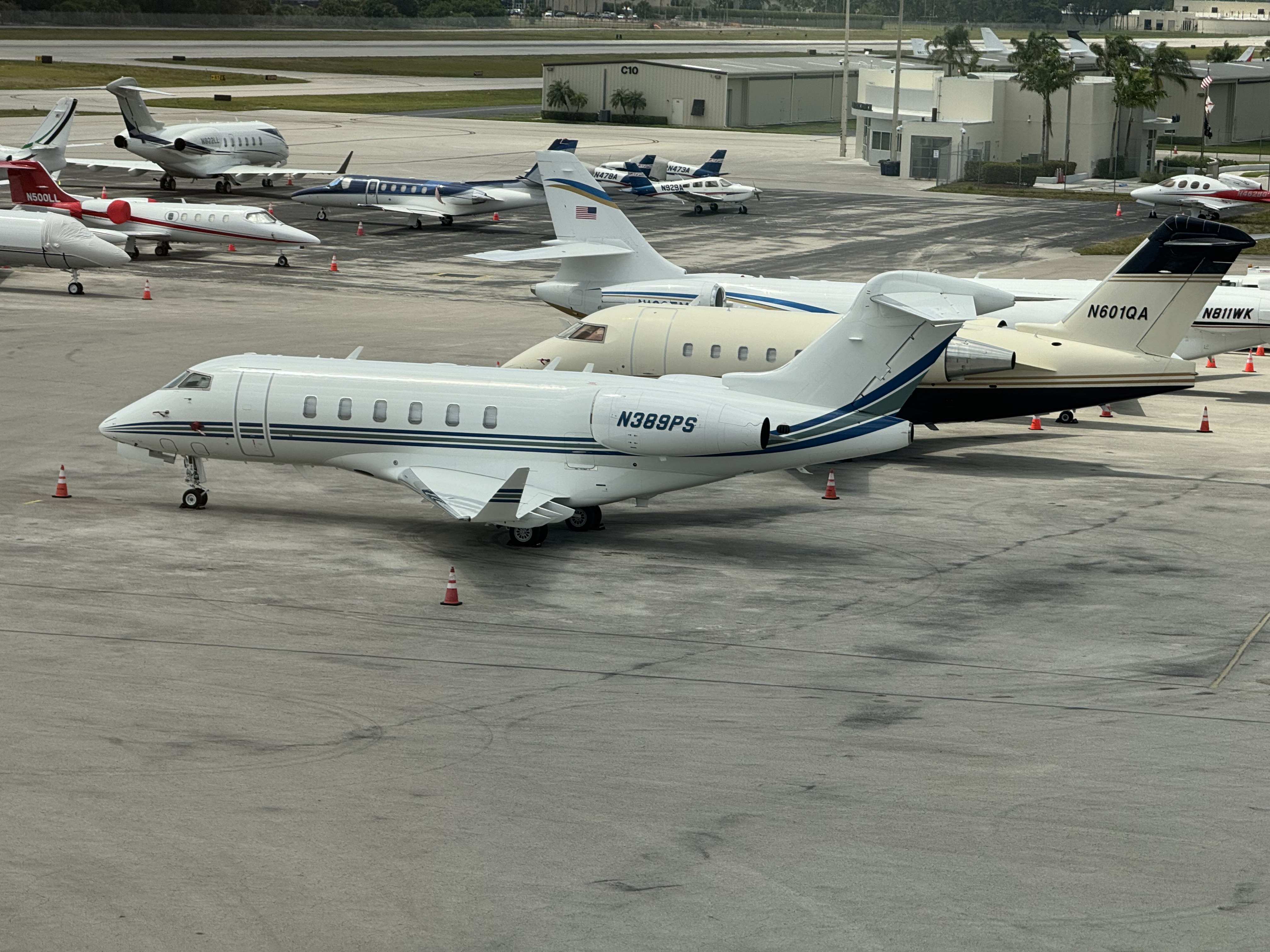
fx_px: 4403
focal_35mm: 120
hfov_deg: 16.4
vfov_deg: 12.3
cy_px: 476
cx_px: 635
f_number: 2.8
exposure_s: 1/361
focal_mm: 15.66
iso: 50
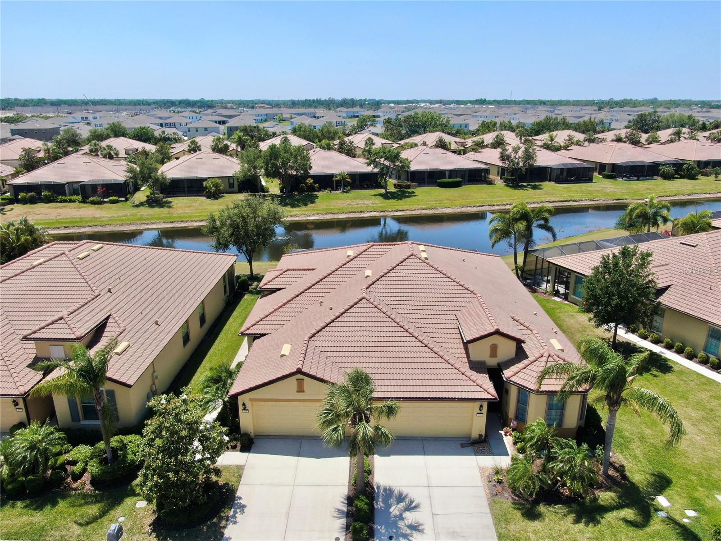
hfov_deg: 71.6
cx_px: 360
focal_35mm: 24
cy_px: 270
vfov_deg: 56.8
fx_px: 500
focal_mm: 4.39
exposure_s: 1/1250
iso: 100
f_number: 2.8
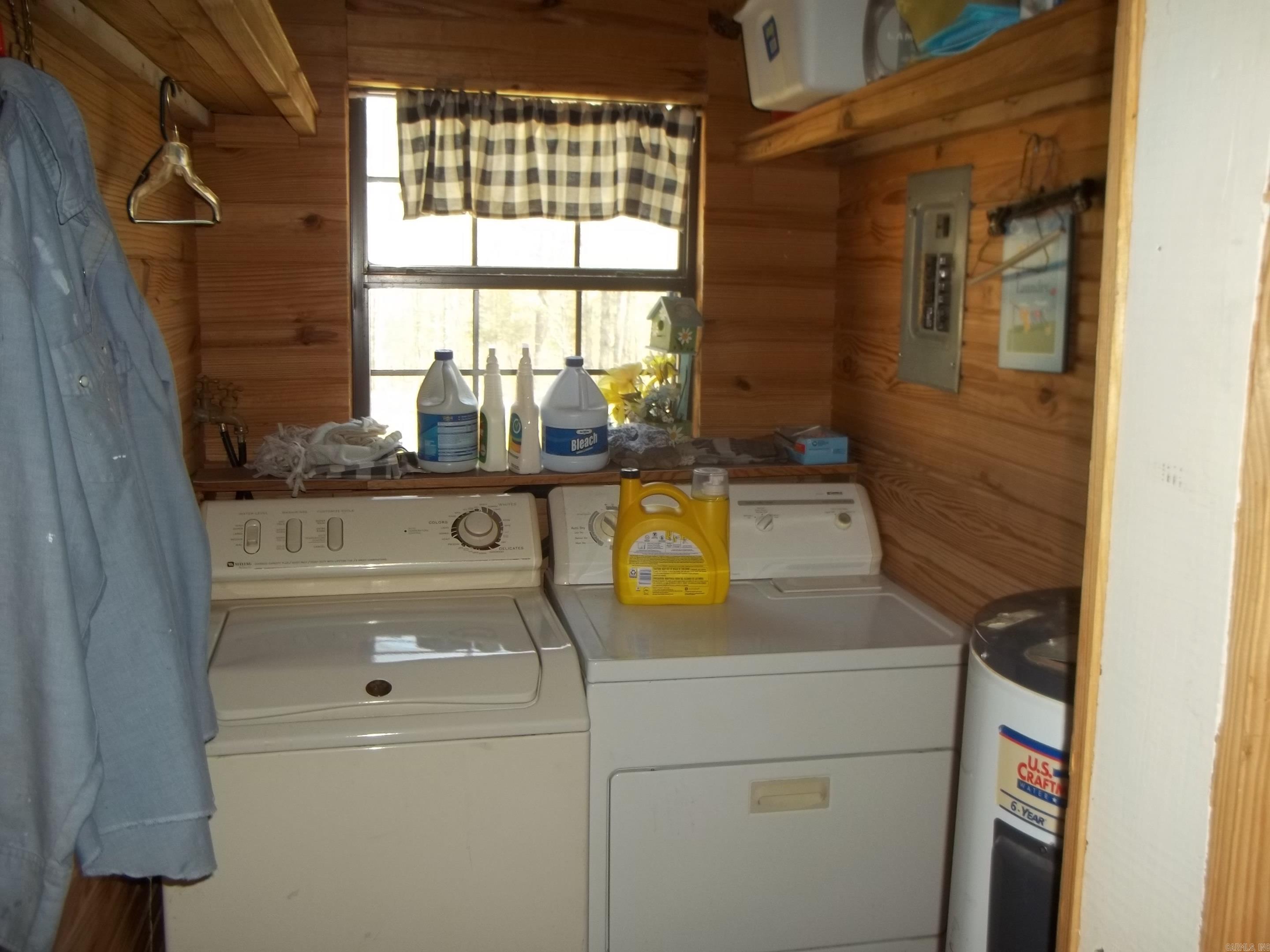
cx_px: 635
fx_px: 1211
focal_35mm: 33
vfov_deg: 42.9
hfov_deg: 55.4
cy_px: 476
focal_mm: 5.9
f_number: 3.3
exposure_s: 1/30
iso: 64
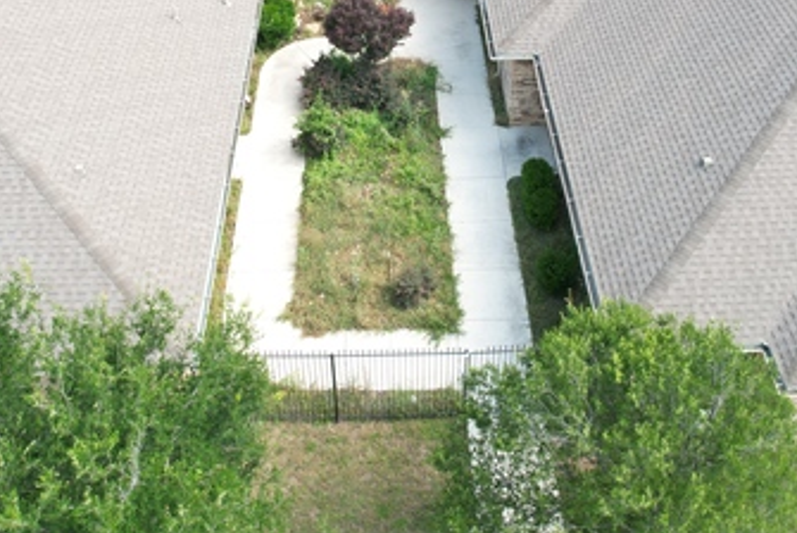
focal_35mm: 42
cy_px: 51
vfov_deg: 30.5
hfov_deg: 46.4
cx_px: 407
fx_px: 931
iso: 100
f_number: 2.8
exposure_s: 1/320
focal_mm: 8.38
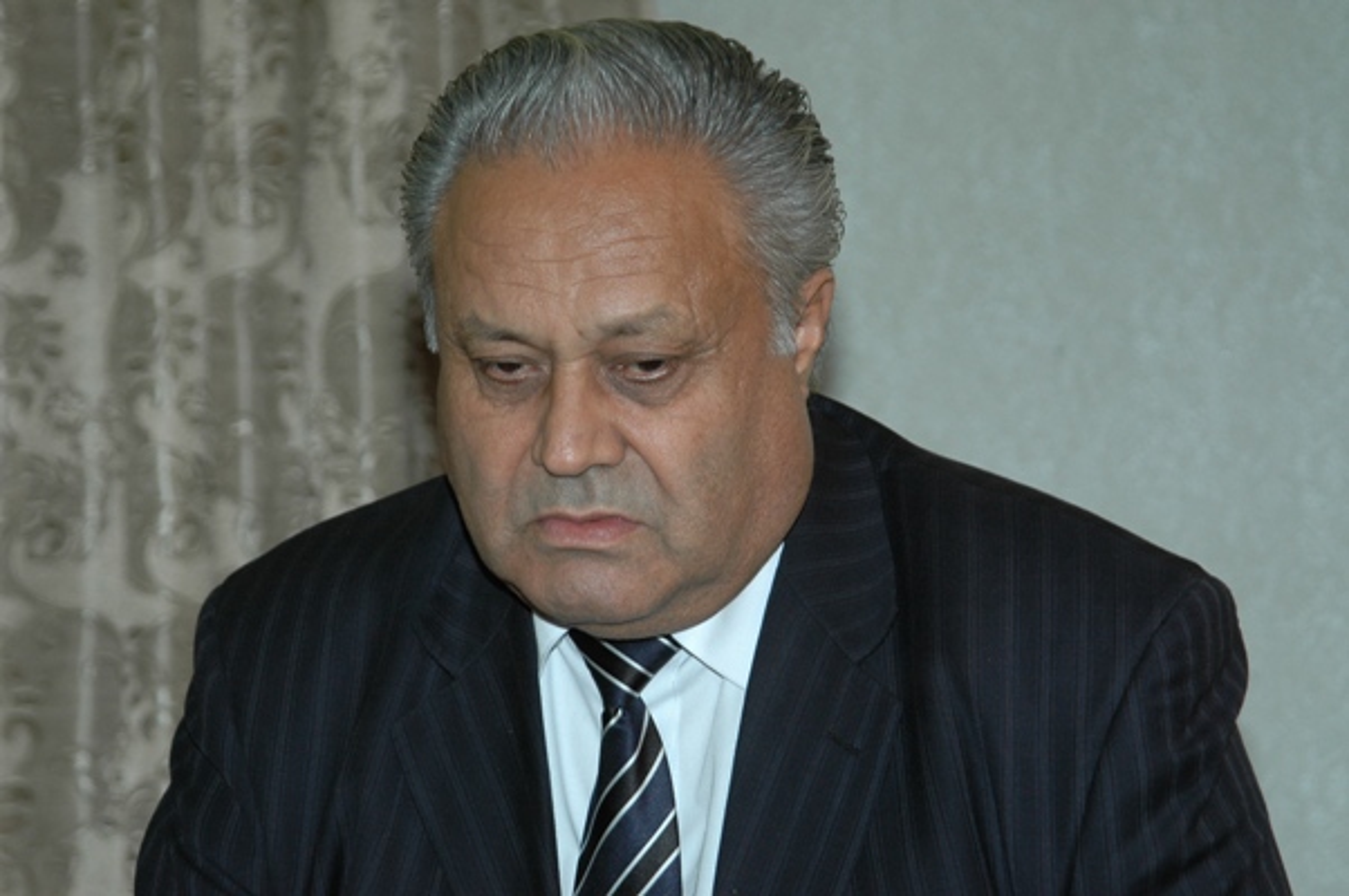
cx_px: 674
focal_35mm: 150
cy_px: 448
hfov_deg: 13.7
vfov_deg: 9.1
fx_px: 5615
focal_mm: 100
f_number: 7.1
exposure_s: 1/160
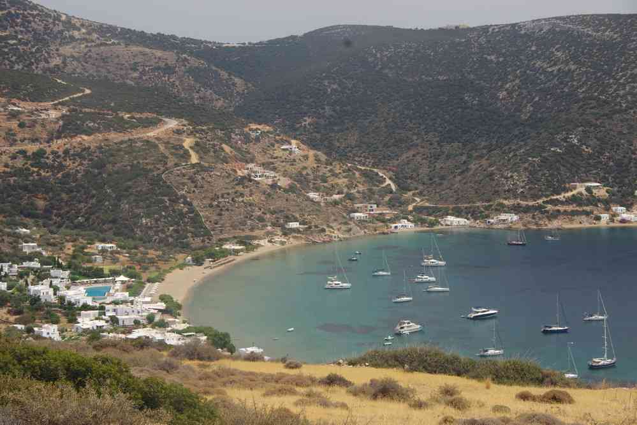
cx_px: 318
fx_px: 1539
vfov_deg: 15.7
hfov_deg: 23.4
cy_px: 212
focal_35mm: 87
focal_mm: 57.5
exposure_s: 1/100
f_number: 11
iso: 200
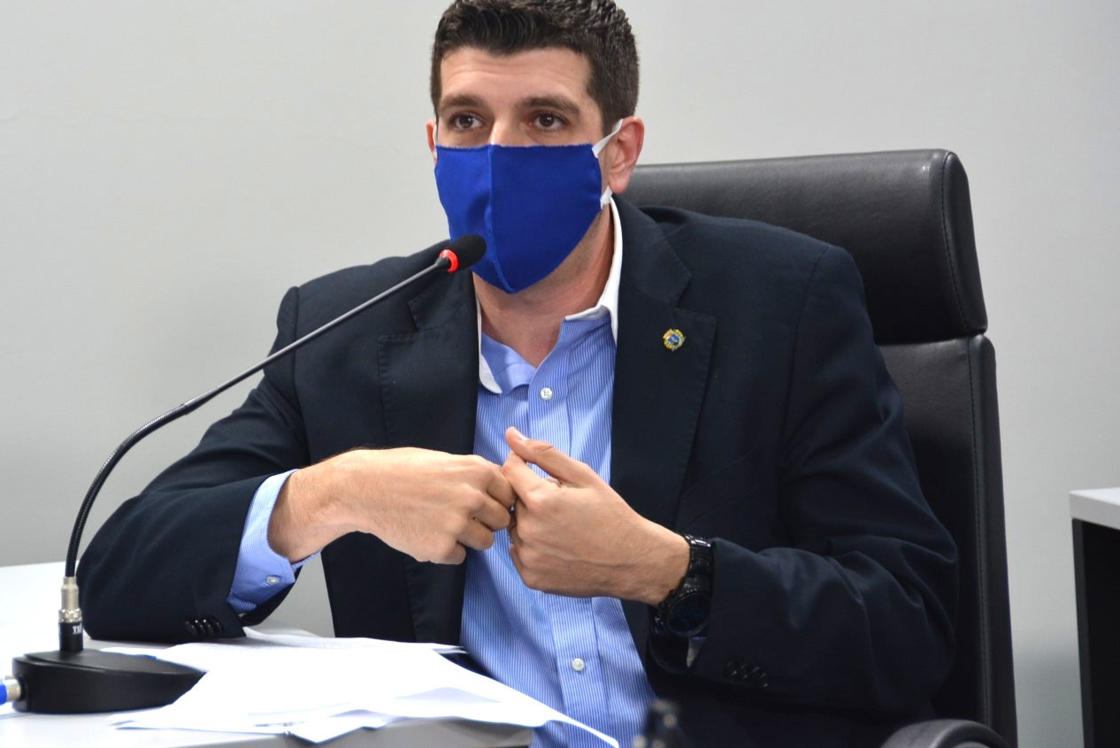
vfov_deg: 5.5
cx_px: 461
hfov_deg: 8.3
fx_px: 7752
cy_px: 278
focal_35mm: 249
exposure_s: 1/80
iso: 400
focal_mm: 130
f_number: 5.6
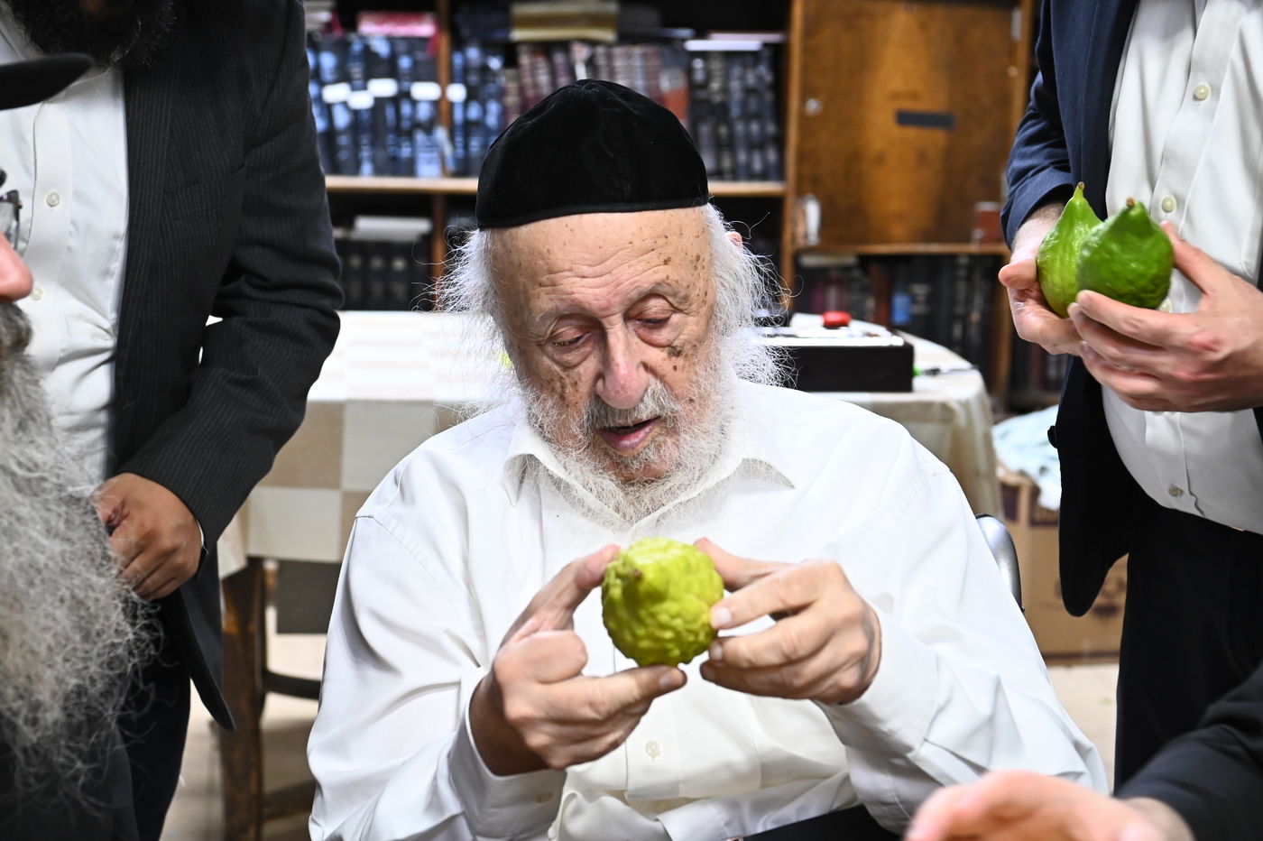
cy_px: 420
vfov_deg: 19.4
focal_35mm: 70
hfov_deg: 28.9
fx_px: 2455
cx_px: 632
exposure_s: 1/100
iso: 3200
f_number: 6.3
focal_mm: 70
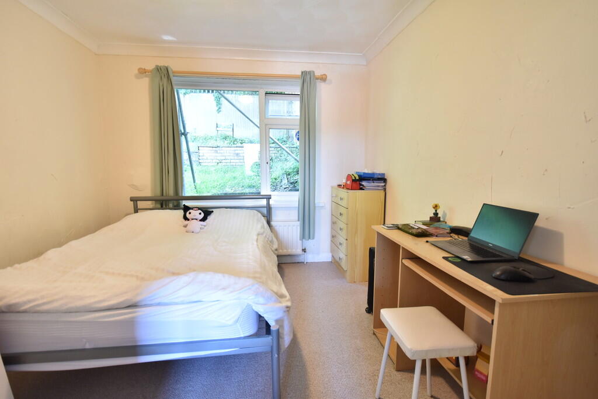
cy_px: 200
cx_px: 299
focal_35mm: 16
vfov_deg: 72.1
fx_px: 274
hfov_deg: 95.0
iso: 500
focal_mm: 11
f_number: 3.5
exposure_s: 1/10
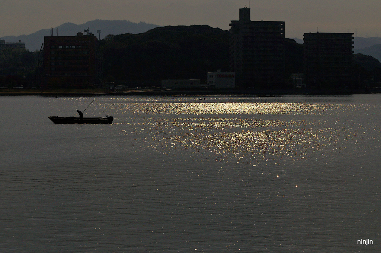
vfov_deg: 9.1
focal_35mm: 150
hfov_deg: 13.7
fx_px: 1585
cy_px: 126
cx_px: 190
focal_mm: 100
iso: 200
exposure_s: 1/8000
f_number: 10
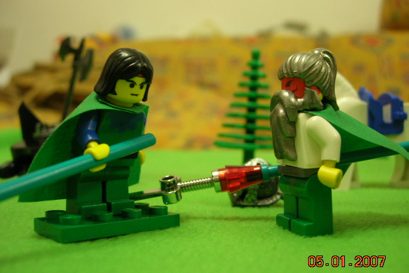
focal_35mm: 40
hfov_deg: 48.4
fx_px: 455
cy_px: 138
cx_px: 206
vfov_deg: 33.4
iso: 70
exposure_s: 1/3.9
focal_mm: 7.8
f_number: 2.8
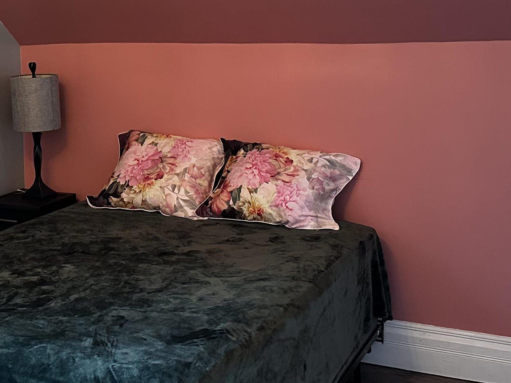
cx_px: 85
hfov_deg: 32.6
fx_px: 842
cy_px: 101
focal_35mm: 57
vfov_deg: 25.4
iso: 640
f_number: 1.78
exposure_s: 1/60
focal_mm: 6.86
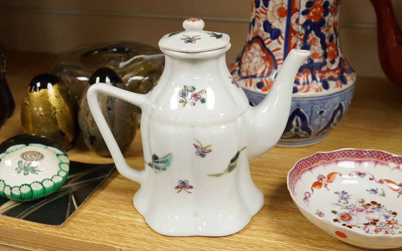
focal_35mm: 46
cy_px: 124
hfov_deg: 43.5
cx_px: 201
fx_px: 504
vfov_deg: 28.0
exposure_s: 1/160
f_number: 10
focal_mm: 30
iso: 2500
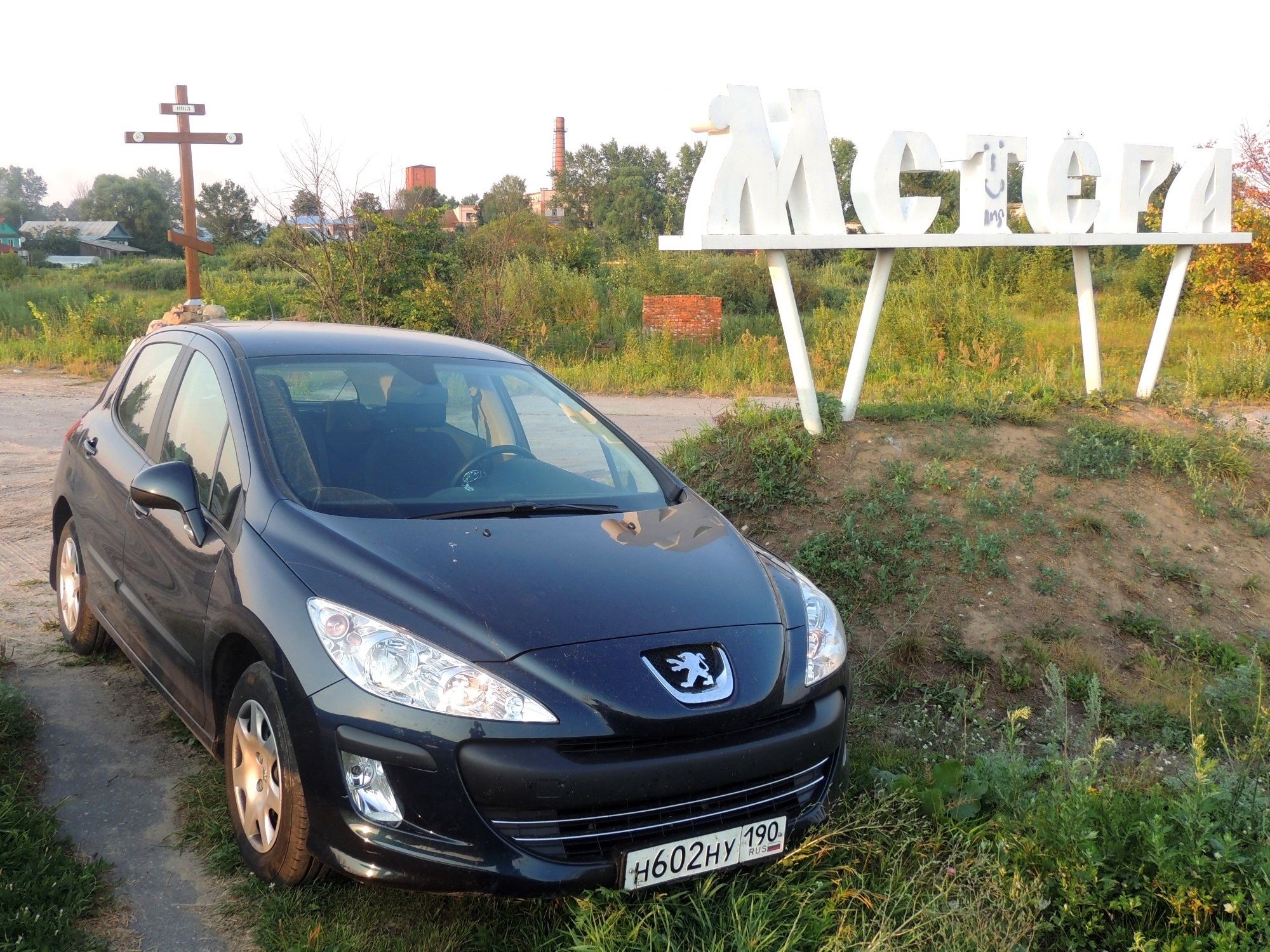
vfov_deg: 42.9
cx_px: 635
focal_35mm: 33
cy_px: 476
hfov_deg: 55.4
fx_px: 1211
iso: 100
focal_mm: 5.8
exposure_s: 1/160
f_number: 3.2
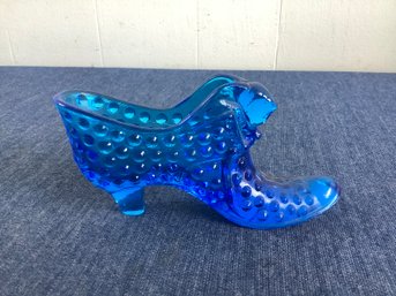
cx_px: 198
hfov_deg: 58.4
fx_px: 355
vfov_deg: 45.4
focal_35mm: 31
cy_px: 148
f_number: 2.4
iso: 125
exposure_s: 1/50
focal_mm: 3.3
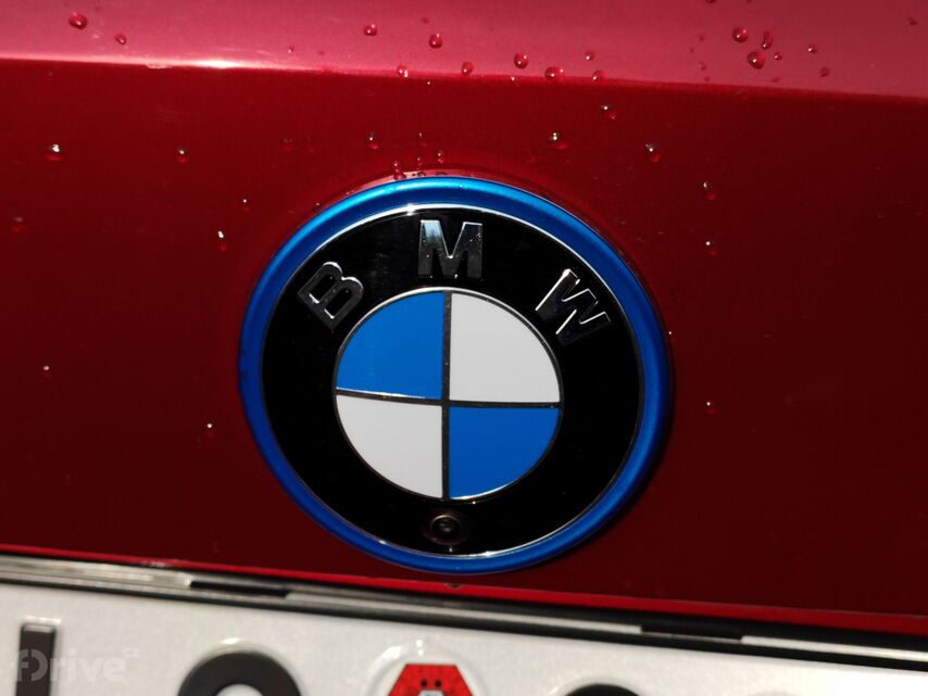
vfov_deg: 27.0
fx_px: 1448
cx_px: 464
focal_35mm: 54
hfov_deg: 35.5
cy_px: 348
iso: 100
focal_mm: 5.52
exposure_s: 1/1100
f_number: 1.9
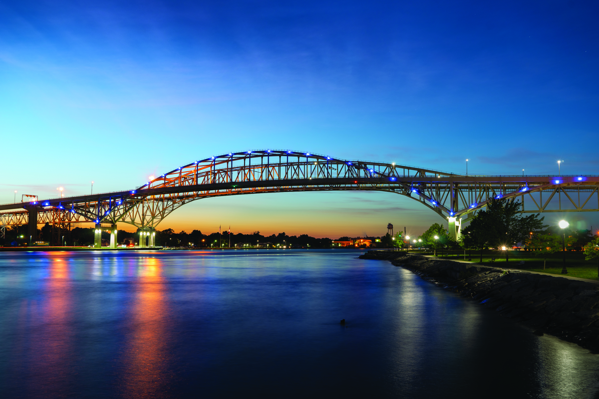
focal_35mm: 33
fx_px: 549
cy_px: 200
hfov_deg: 57.2
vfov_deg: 40.0
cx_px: 300
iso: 100
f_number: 6.3
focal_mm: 33
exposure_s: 25
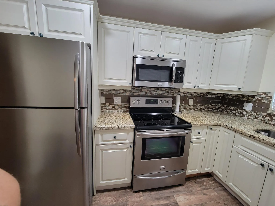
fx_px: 103
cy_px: 103
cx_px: 138
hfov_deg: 106.2
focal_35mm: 13
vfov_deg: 89.9
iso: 200
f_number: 2.2
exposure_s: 1/60
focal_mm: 2.2
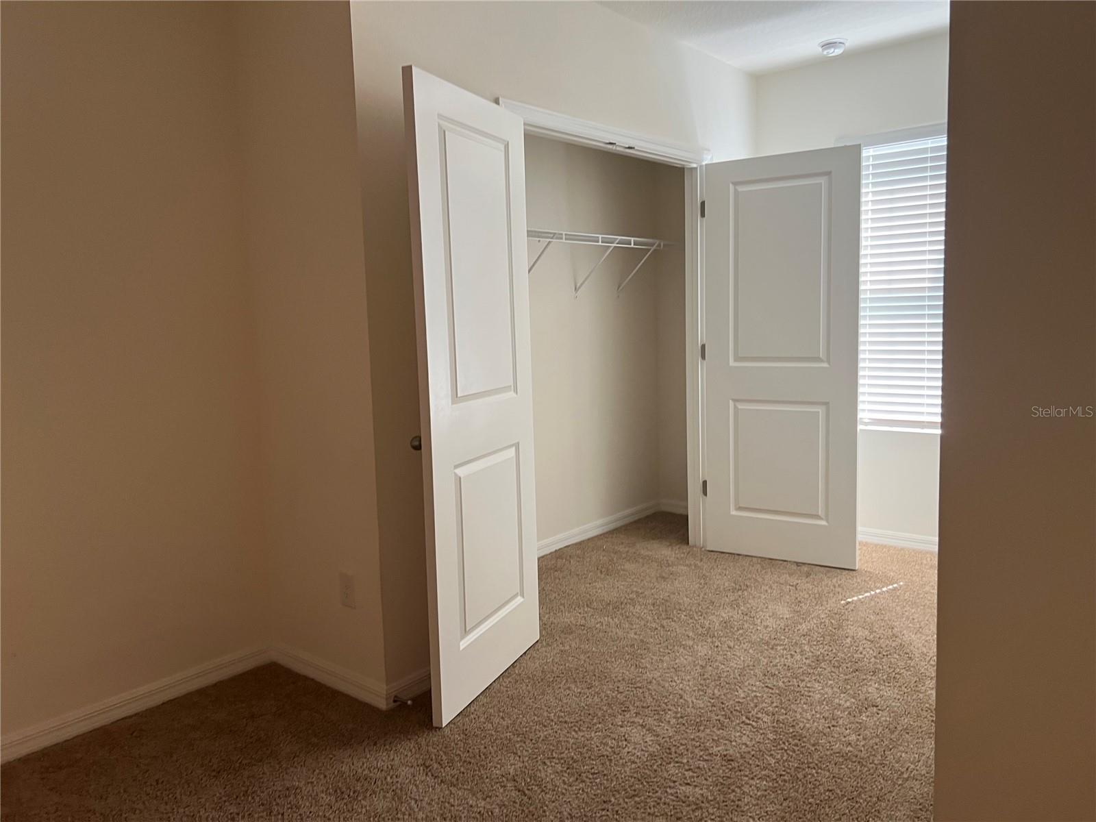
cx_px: 548
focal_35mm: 26
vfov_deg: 53.1
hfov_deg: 67.3
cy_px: 411
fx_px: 823
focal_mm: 5.7
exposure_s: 1/60
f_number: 1.5
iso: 125
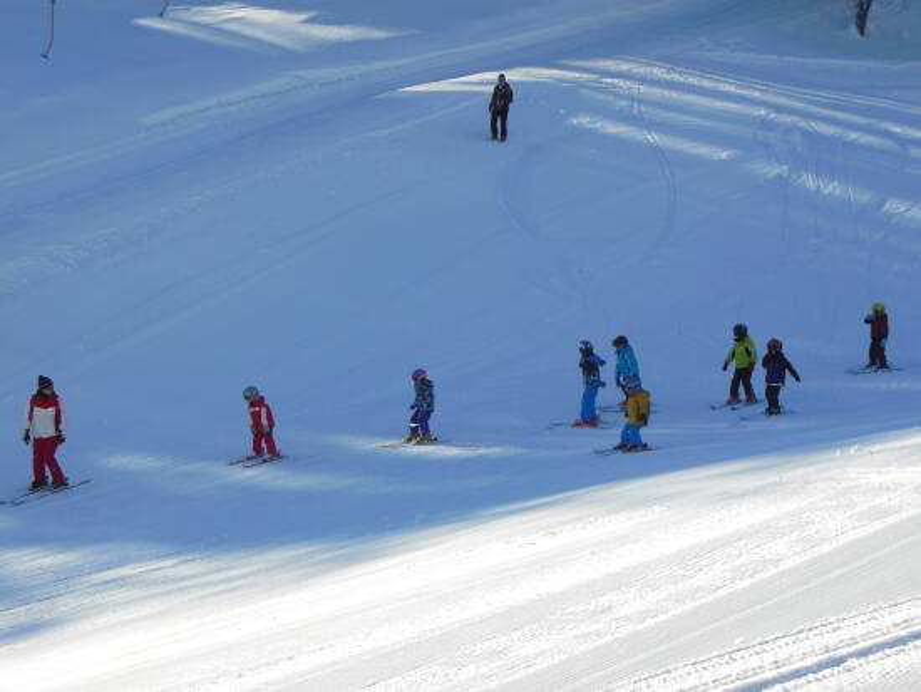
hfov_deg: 25.6
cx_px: 460
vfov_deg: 19.4
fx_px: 2023
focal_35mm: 76
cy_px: 346
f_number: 4.4
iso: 125
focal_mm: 13.6
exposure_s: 1/640
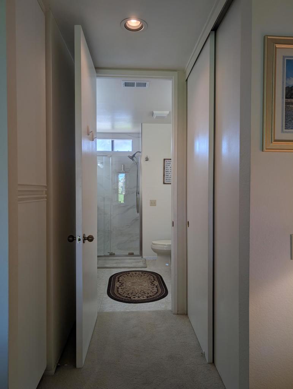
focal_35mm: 24
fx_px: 270
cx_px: 146
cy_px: 194
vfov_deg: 71.5
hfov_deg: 56.9
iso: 25
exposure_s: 1/466
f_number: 1.68
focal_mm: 6.9
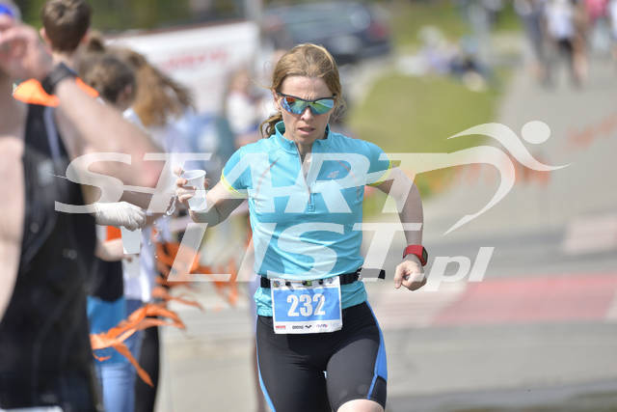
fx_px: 6857
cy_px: 206
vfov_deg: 3.4
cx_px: 308
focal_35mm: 400
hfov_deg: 5.2
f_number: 6.3
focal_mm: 400
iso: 400
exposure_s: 1/2000
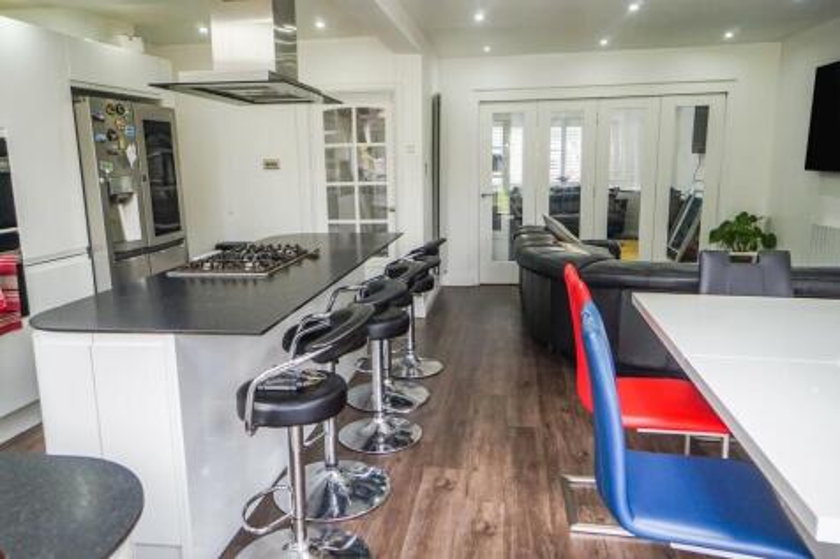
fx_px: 630
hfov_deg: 67.4
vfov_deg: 47.9
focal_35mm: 27
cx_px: 420
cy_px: 280
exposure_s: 1/125
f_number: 5
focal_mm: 18
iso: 400
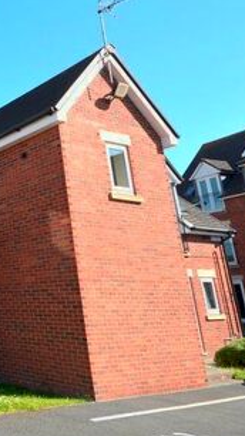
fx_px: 416
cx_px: -147
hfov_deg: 23.9
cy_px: 192
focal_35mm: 36
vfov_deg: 55.2
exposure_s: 1/250
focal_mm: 10
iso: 125
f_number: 8
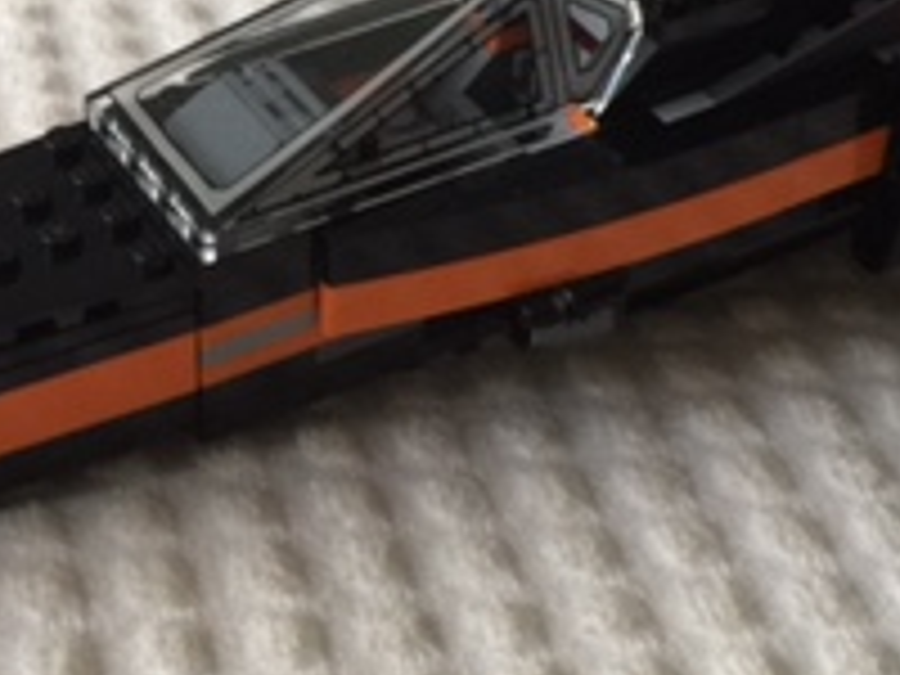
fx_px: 2418
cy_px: 184
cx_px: 198
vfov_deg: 15.8
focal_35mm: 93
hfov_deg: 20.9
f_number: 2.2
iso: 100
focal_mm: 4.15
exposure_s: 1/17
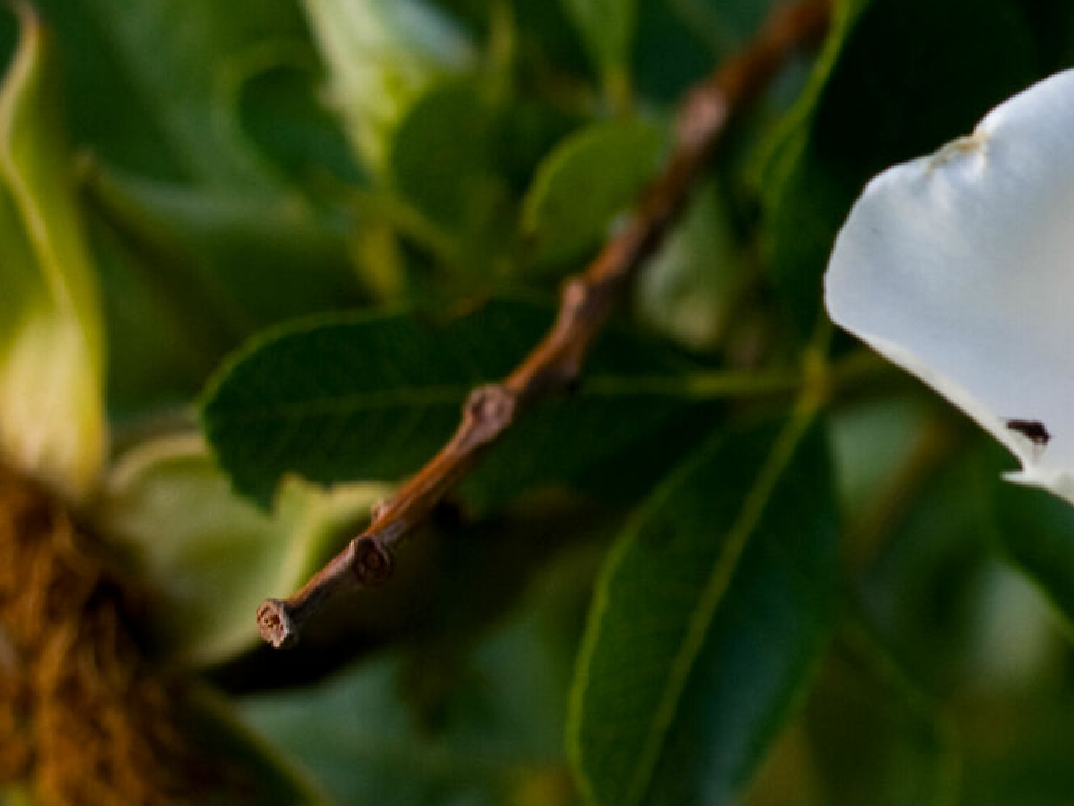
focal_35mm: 161
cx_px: 1584
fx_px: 4995
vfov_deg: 9.2
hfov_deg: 11.8
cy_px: 207
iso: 200
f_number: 5.6
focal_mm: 35
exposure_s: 1/100
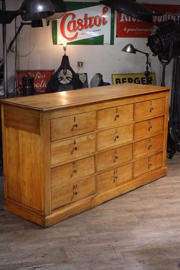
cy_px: 135
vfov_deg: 37.5
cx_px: 90
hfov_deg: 25.5
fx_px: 397
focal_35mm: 53
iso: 2500
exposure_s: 1/125
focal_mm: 35
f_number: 4
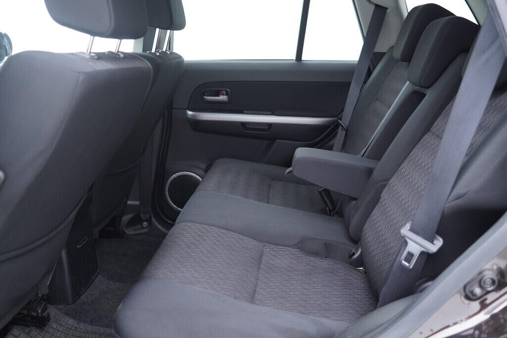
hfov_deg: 53.1
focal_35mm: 36
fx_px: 507
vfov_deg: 36.9
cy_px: 169
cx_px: 254
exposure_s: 1/40
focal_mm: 24
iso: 640
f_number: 2.8
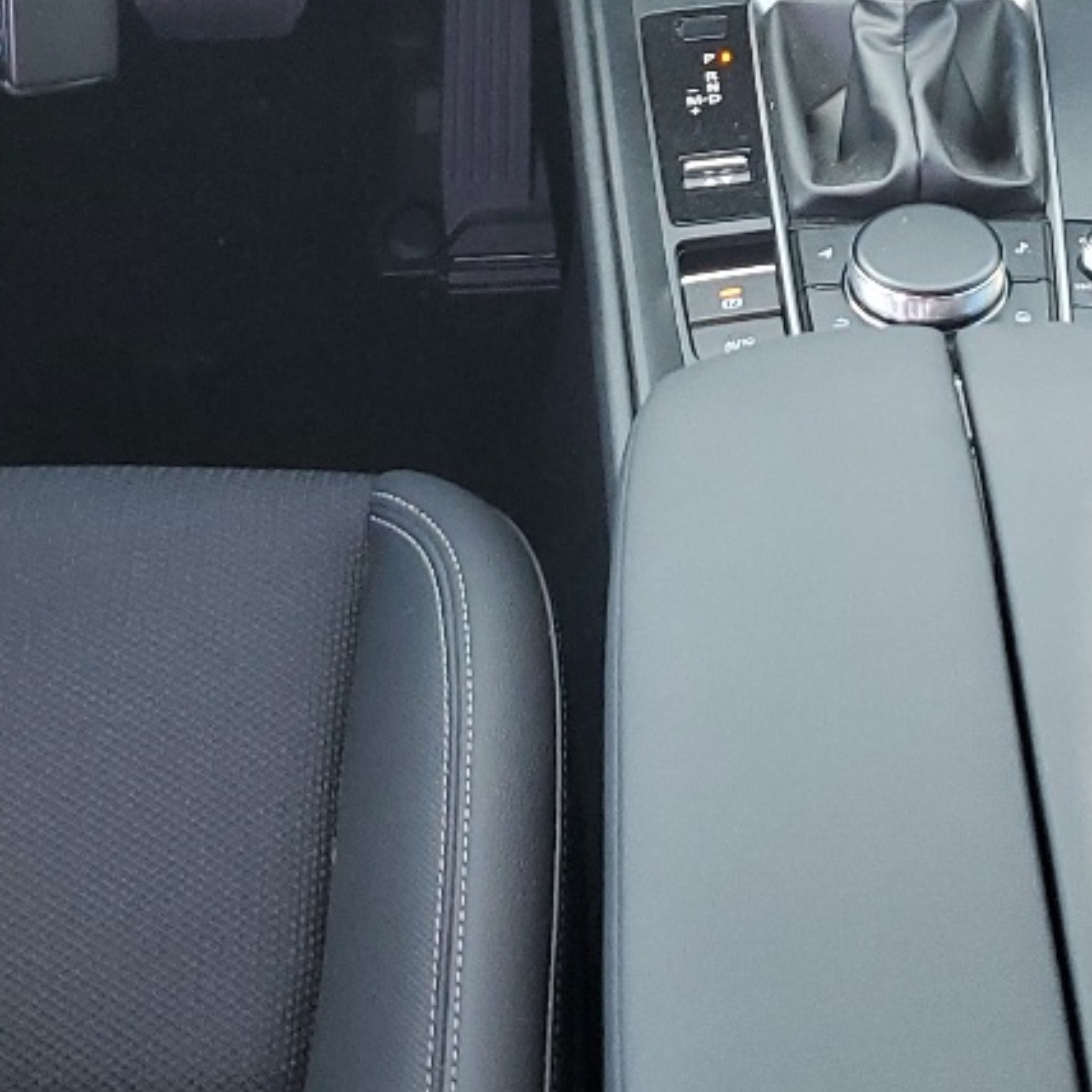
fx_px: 3069
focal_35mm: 86
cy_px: 151
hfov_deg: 20.1
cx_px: 783
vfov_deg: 19.9
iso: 104
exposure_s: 1/60.2
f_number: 1.5
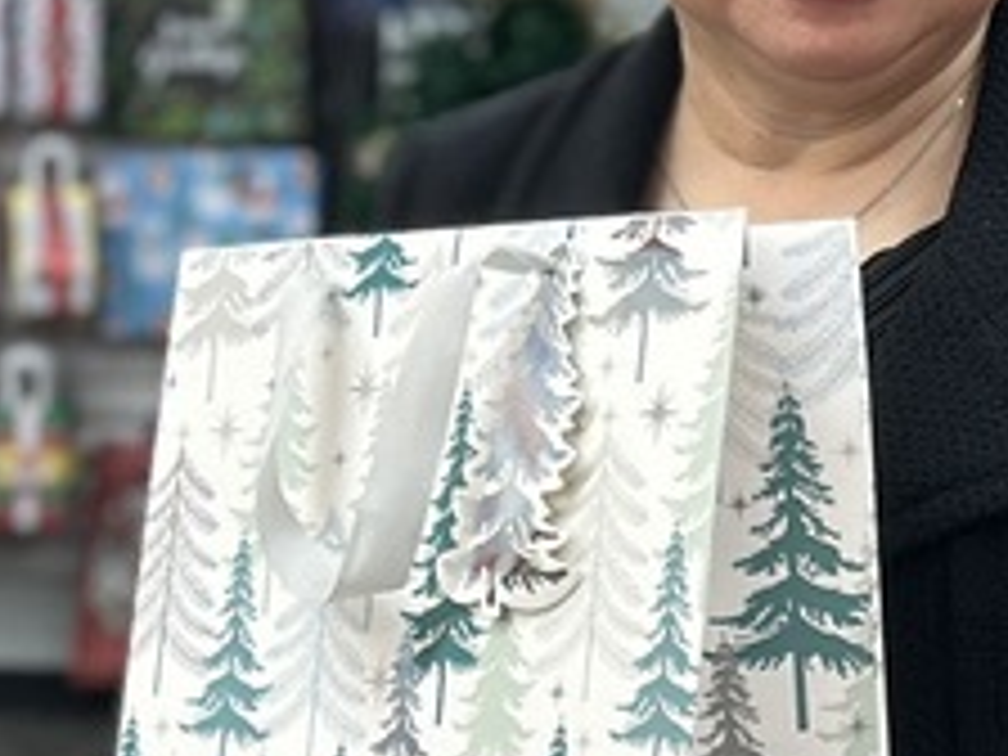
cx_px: 558
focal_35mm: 219
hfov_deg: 9.0
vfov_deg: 6.8
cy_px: 464
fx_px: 6377
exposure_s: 1/60
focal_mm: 6.86
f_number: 1.78
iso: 80
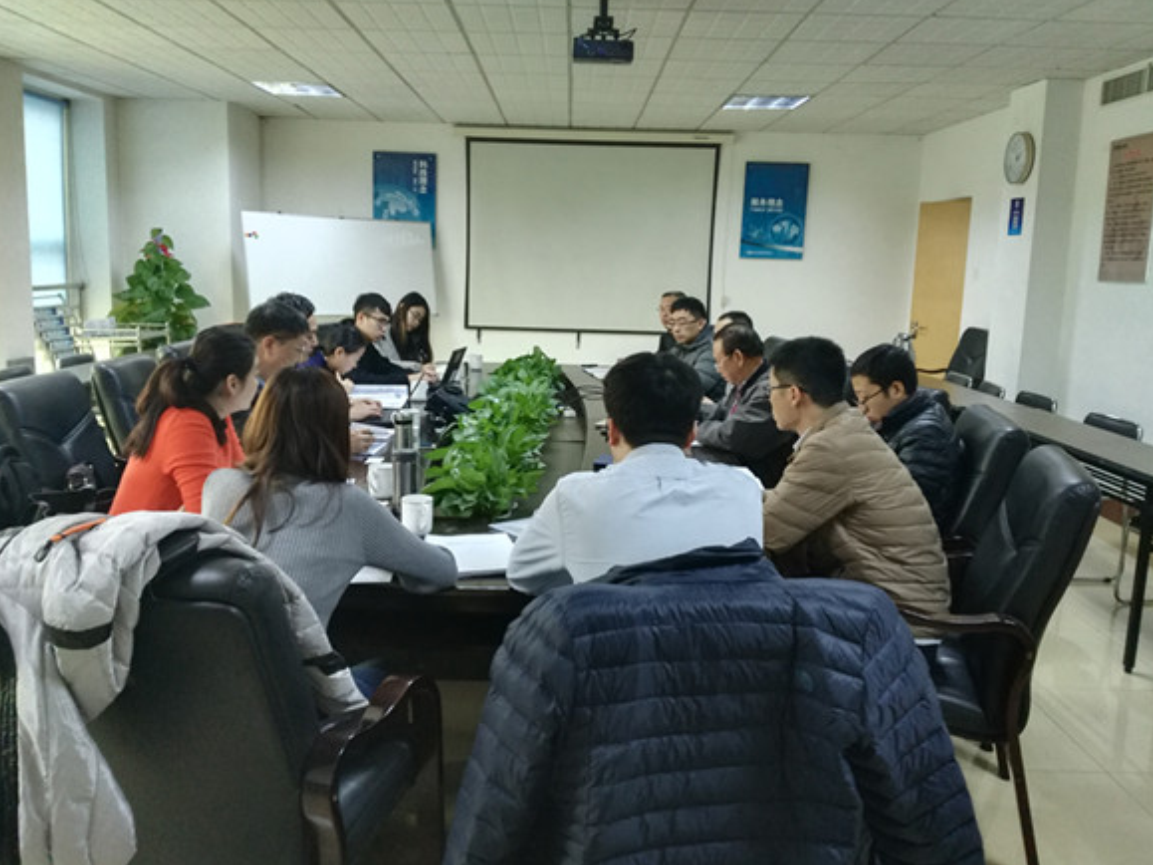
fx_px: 966
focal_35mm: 29
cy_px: 423
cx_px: 560
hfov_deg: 61.7
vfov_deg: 48.2
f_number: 2
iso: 420
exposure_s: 1/33
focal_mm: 2.96
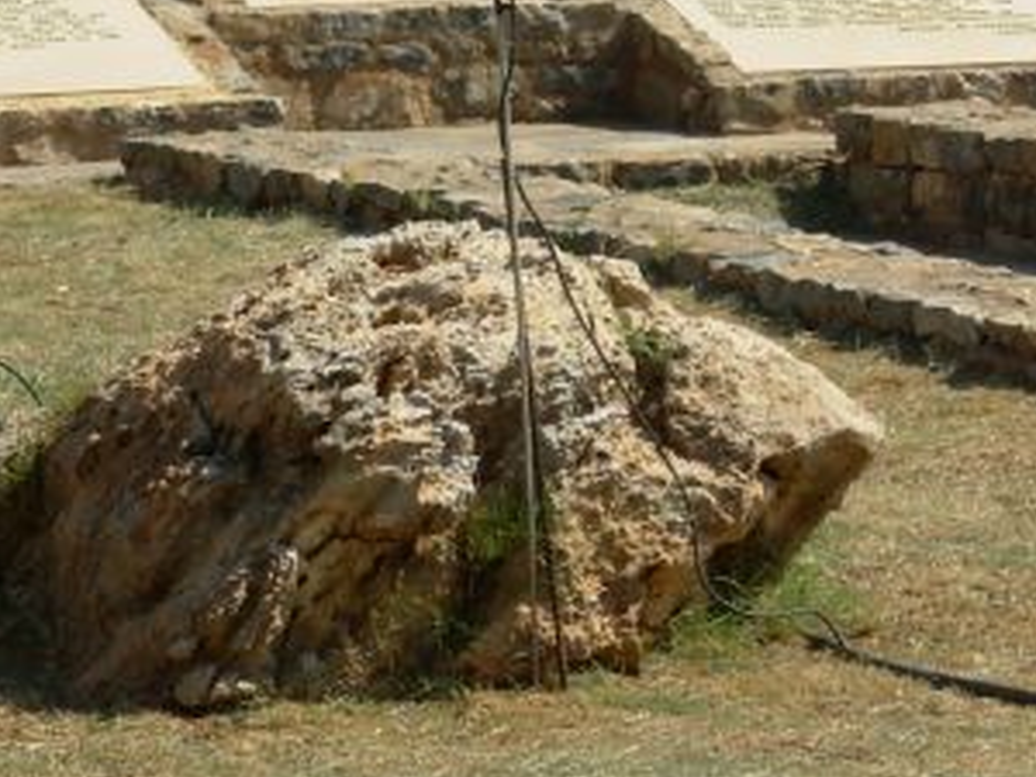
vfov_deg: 6.1
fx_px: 7273
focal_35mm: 243
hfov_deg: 8.1
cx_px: 204
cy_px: 119
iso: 50
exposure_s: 1/861
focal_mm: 17.2
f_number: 4
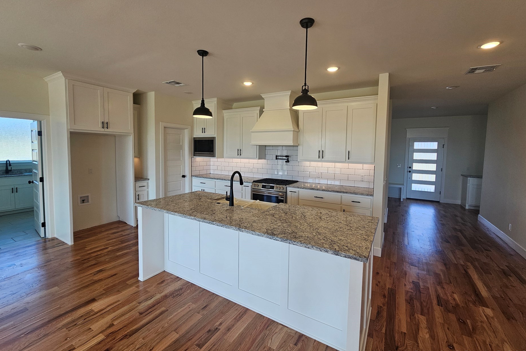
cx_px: 266
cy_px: 161
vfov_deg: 81.0
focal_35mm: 14
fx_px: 205
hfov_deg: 104.3
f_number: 2.2
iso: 50
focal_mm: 2.2
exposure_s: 1/123
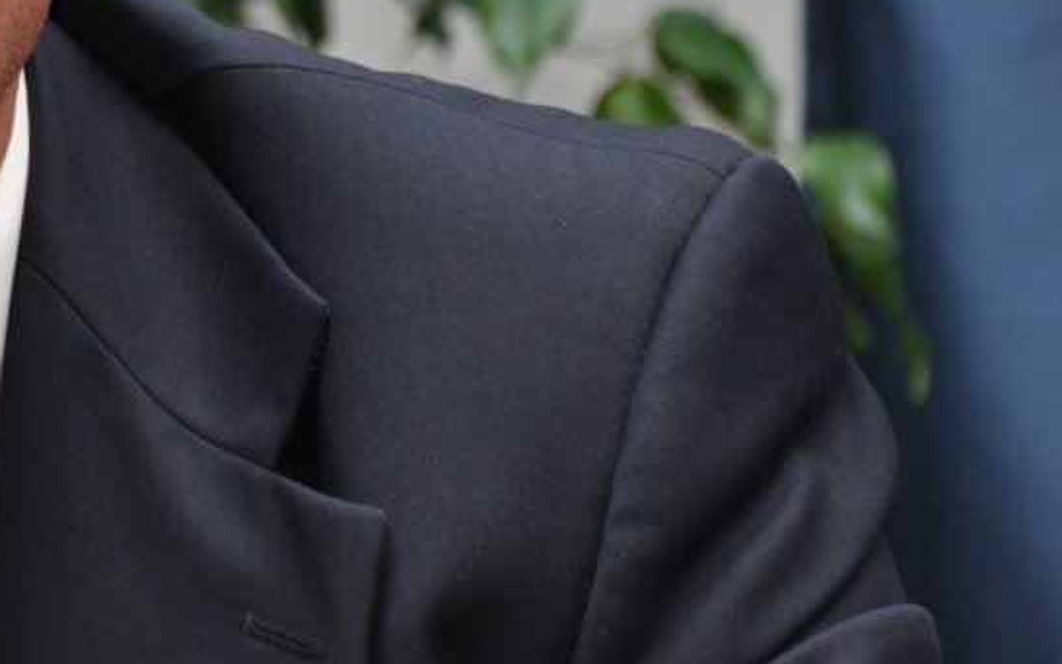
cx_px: -96
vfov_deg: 3.3
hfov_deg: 5.3
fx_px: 11350
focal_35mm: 392
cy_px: -153
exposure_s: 1/60
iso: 800
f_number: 5.6
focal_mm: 105
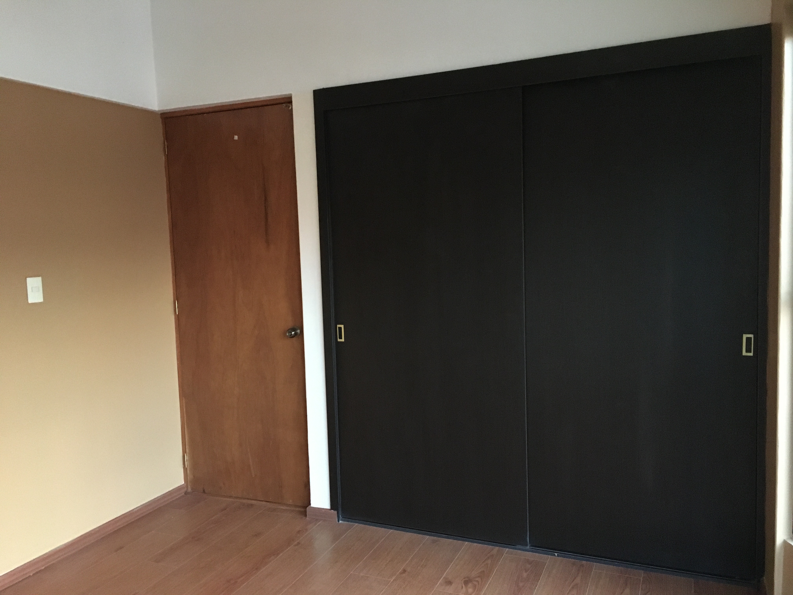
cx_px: 396
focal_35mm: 29
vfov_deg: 48.2
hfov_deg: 61.7
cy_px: 298
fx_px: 664
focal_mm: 4.15
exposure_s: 1/15
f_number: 2.2
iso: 320
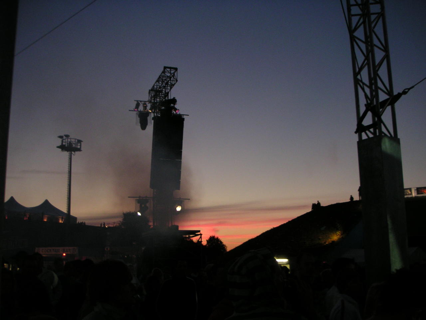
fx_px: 468
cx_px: 213
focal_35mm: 38
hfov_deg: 49.0
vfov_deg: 37.7
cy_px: 160
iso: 100
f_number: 2.8
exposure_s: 1/30
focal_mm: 6
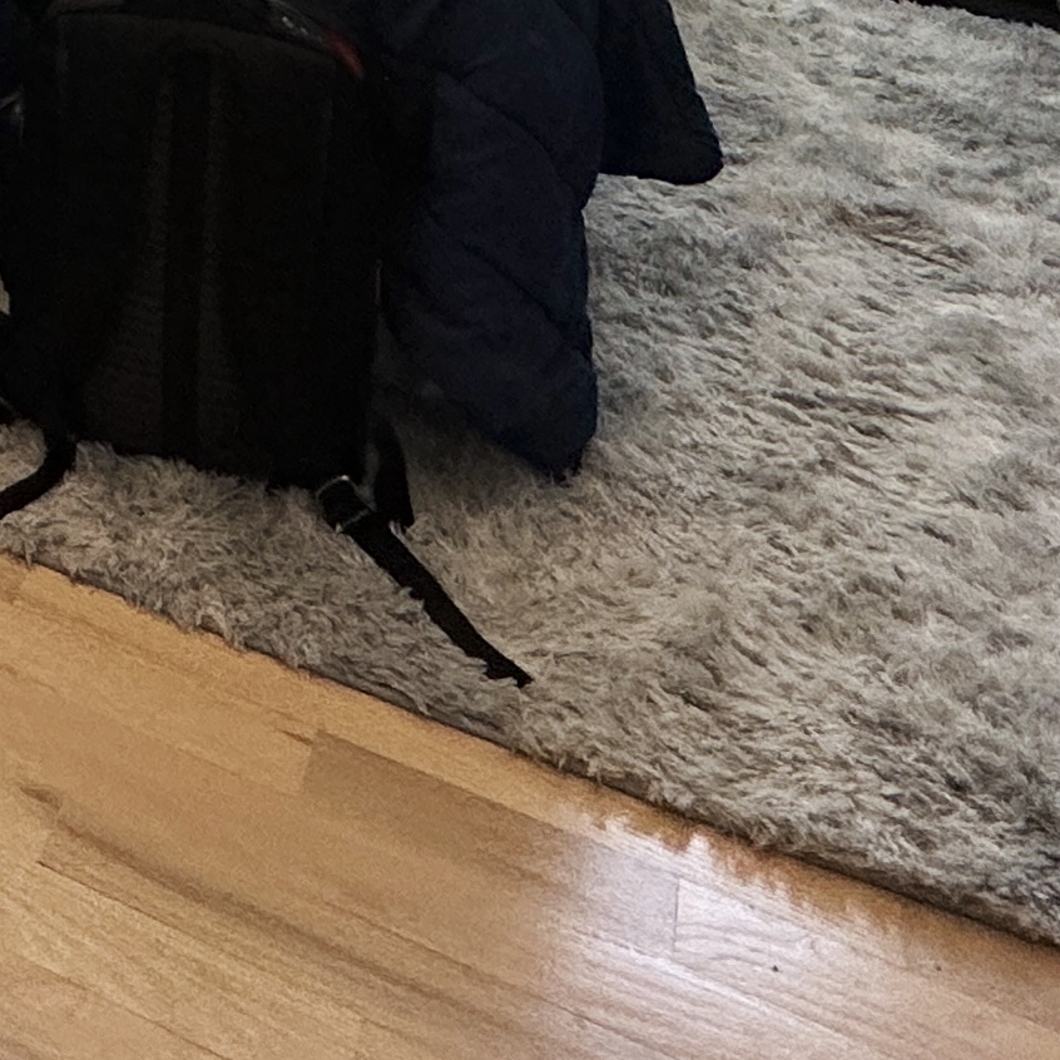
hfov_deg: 23.8
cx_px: -479
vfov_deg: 21.5
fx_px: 2044
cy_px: -739
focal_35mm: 59
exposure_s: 1/125
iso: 125
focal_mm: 2.22
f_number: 2.2
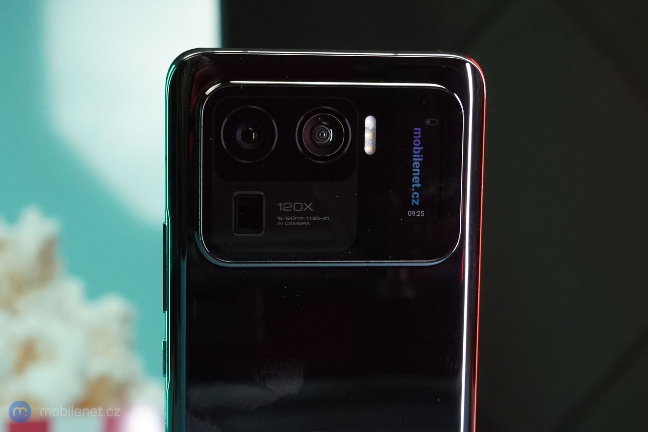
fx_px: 774
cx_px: 324
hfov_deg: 45.4
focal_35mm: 43
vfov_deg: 31.2
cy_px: 216
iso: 4000
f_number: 8
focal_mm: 43
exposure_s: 1/200
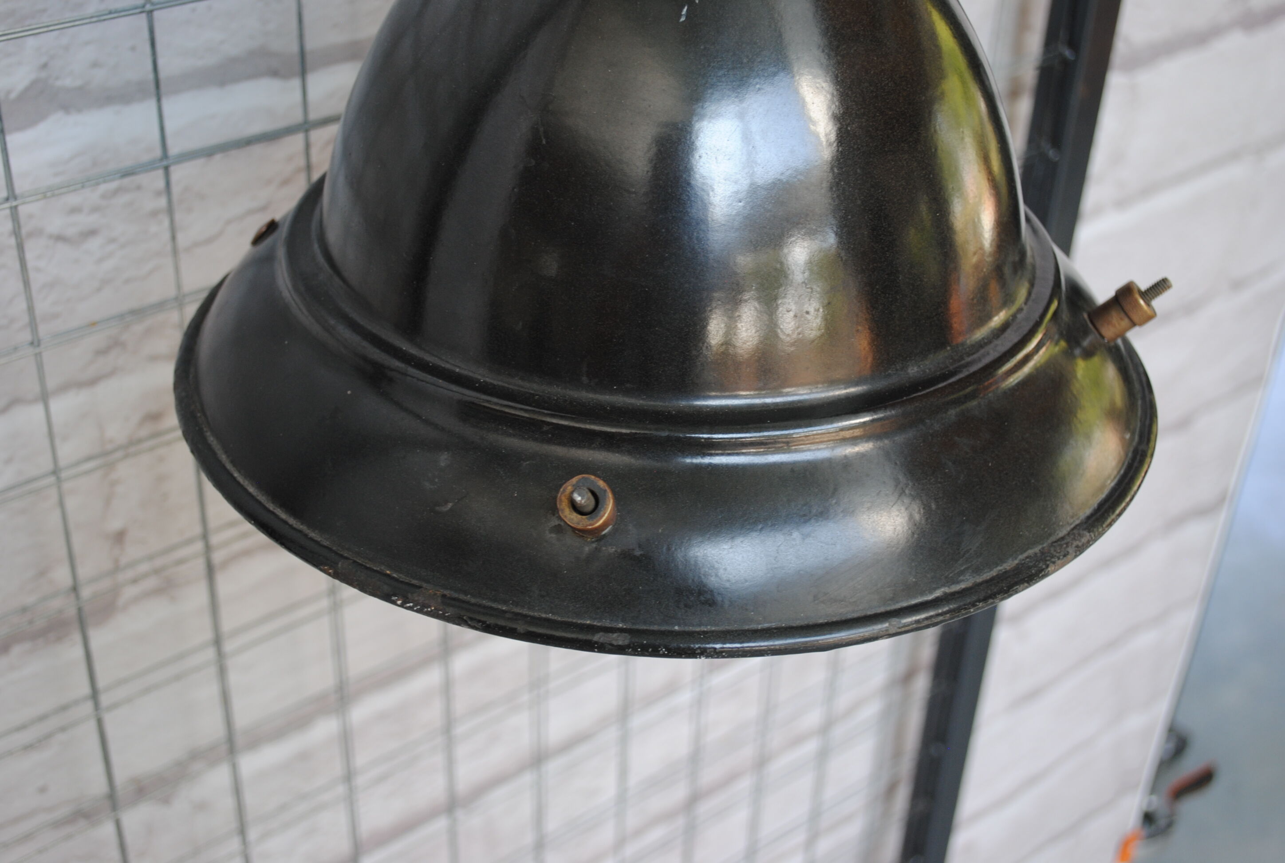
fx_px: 1717
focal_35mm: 48
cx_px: 642
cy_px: 432
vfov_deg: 28.2
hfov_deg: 41.0
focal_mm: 32
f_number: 4.8
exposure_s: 1/60
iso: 200
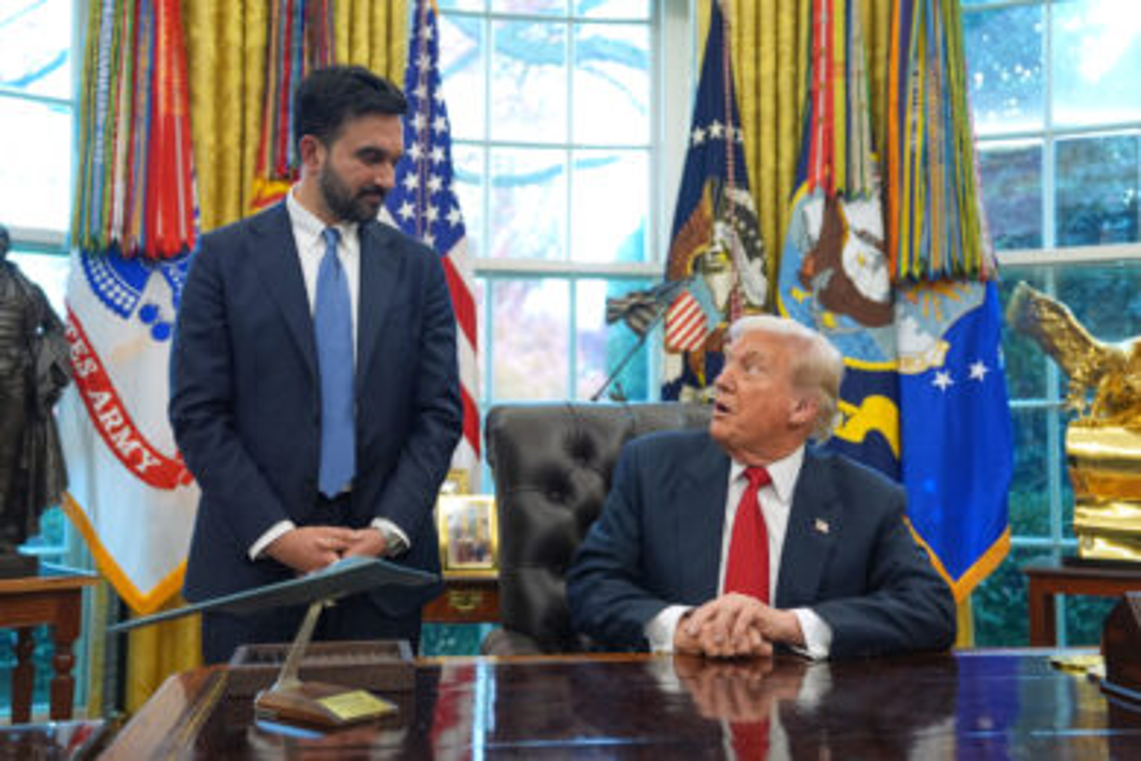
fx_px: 1268
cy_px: 380
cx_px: 570
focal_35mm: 40
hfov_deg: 48.5
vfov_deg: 33.4
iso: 2000
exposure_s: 1/250
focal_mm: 40
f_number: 2.8
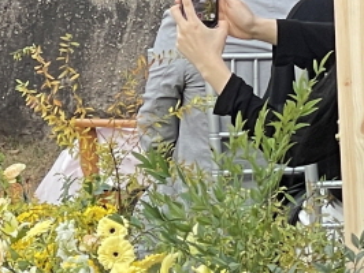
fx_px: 3315
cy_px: -248
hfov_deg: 6.2
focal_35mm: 315
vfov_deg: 4.7
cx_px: -289
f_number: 2
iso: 25
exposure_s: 1/326
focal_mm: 6
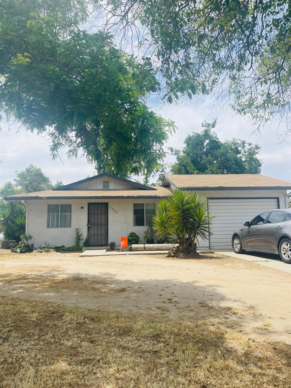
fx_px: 291
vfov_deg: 67.3
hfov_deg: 53.1
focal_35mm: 26
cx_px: 146
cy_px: 194
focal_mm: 5.1
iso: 32
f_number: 1.6
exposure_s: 1/3922
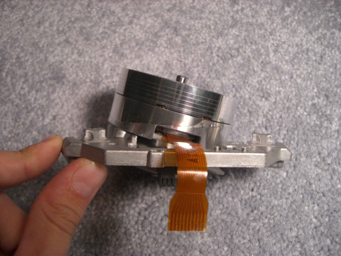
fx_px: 374
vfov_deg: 37.7
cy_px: 128
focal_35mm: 38
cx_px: 170
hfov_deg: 49.0
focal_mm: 6.2
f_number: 2.7
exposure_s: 1/50
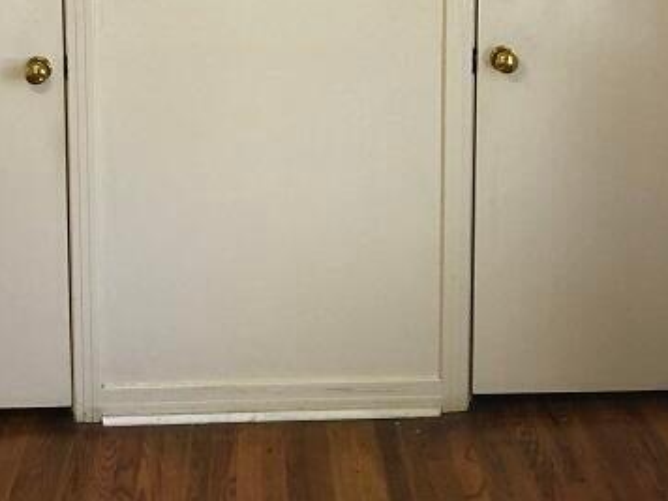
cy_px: -45
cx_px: 266
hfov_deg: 30.6
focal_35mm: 63
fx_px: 1216
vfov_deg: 22.1
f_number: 1.8
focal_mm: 3.99
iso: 40
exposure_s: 1/17
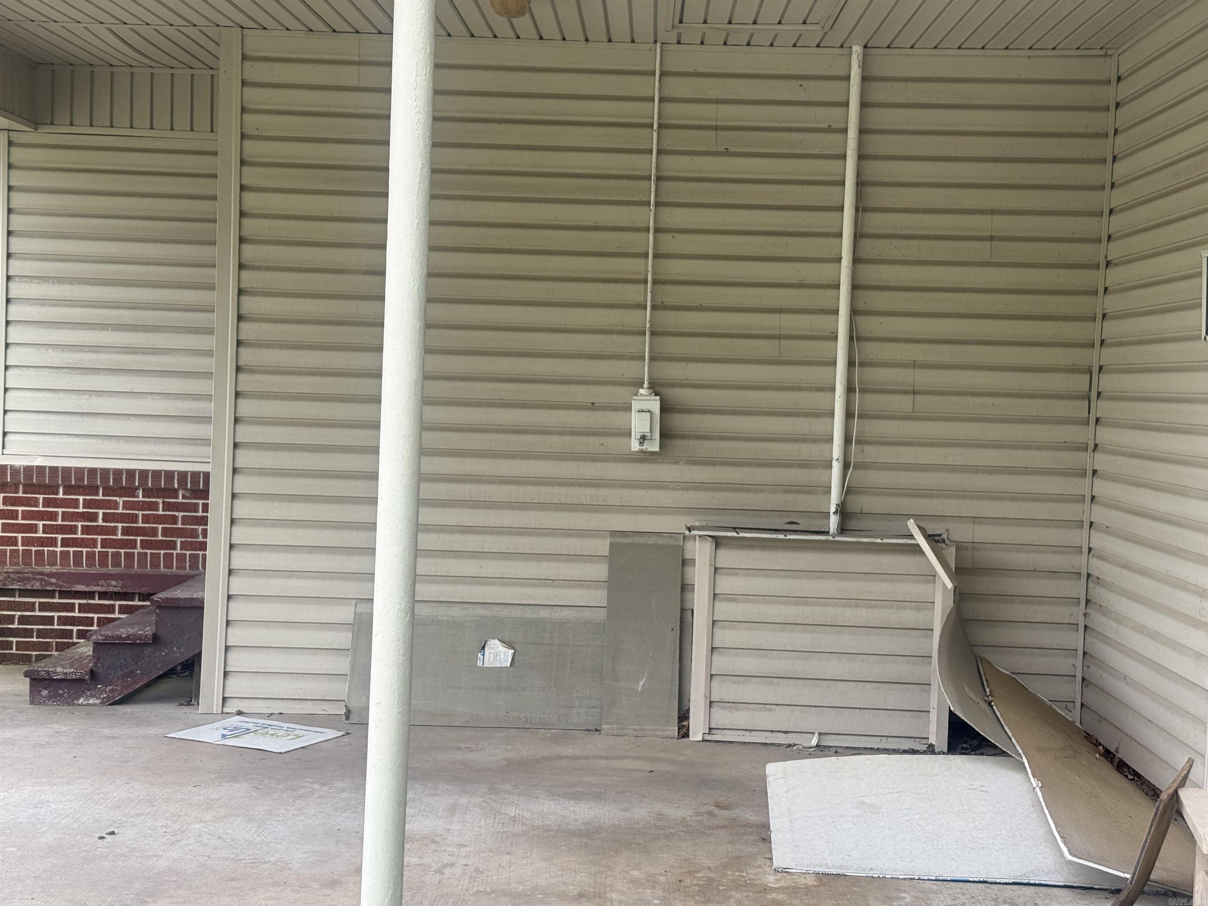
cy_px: 453
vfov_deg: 30.3
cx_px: 604
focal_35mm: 48
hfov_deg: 39.7
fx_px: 1675
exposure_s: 1/609
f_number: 1.78
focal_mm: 6.76
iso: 64
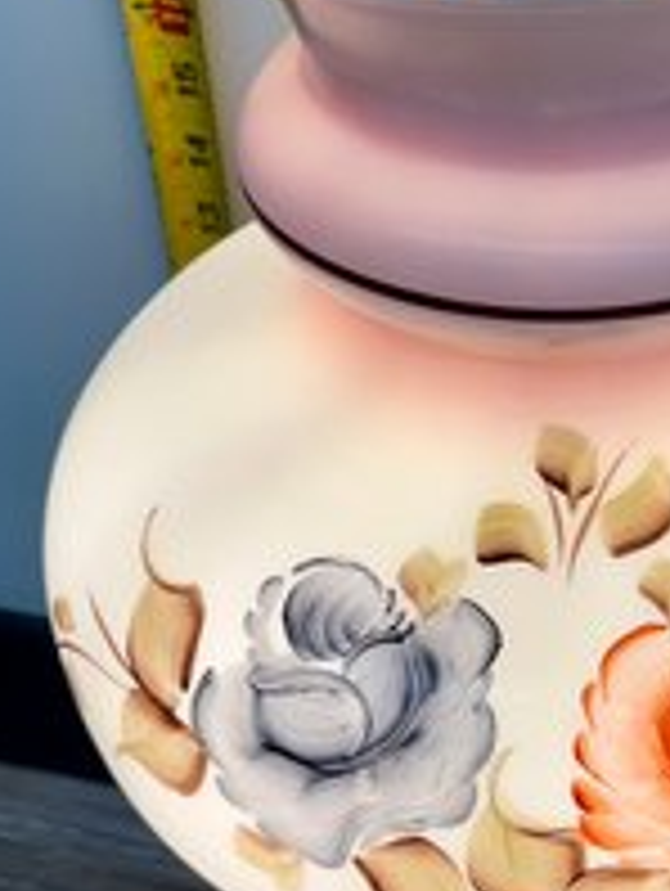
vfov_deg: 31.0
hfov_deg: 23.0
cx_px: 627
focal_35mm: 62
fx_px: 1597
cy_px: 565
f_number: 1.6
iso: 40
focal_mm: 5.1
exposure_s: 1/166
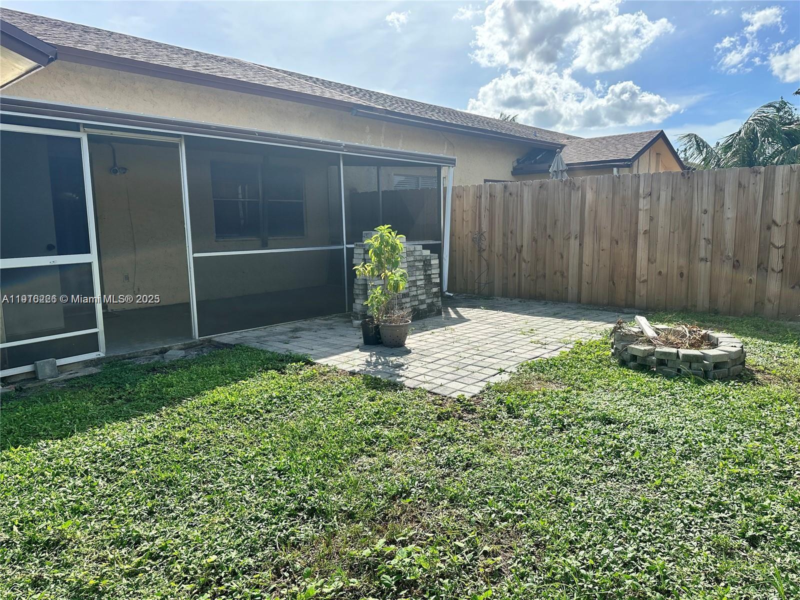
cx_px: 400
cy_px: 300
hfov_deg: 71.6
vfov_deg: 56.8
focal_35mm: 24
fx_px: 555
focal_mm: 6.86
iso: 80
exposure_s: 1/3058
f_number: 1.78
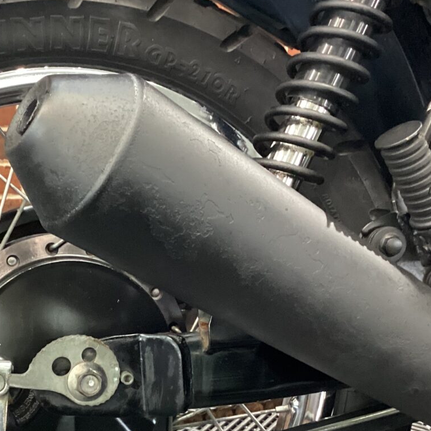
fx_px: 972
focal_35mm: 69
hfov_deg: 24.5
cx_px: 74
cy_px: 335
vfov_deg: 24.7
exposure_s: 1/30
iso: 500
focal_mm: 3.3
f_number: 2.4
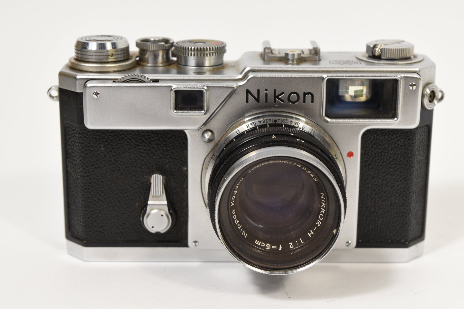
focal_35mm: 75
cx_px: 232
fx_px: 967
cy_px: 154
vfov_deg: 18.2
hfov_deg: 27.0
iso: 640
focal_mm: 50
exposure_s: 1/125
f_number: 8
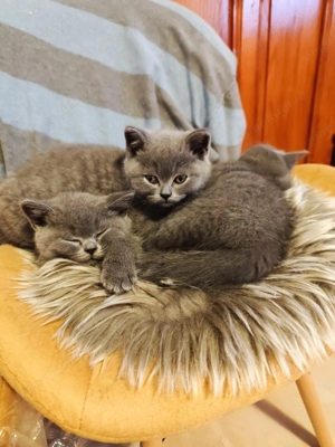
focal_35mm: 23
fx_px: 297
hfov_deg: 58.9
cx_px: 168
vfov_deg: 73.9
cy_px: 224
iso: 4000
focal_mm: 6.14
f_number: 1.65
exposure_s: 1/14.3
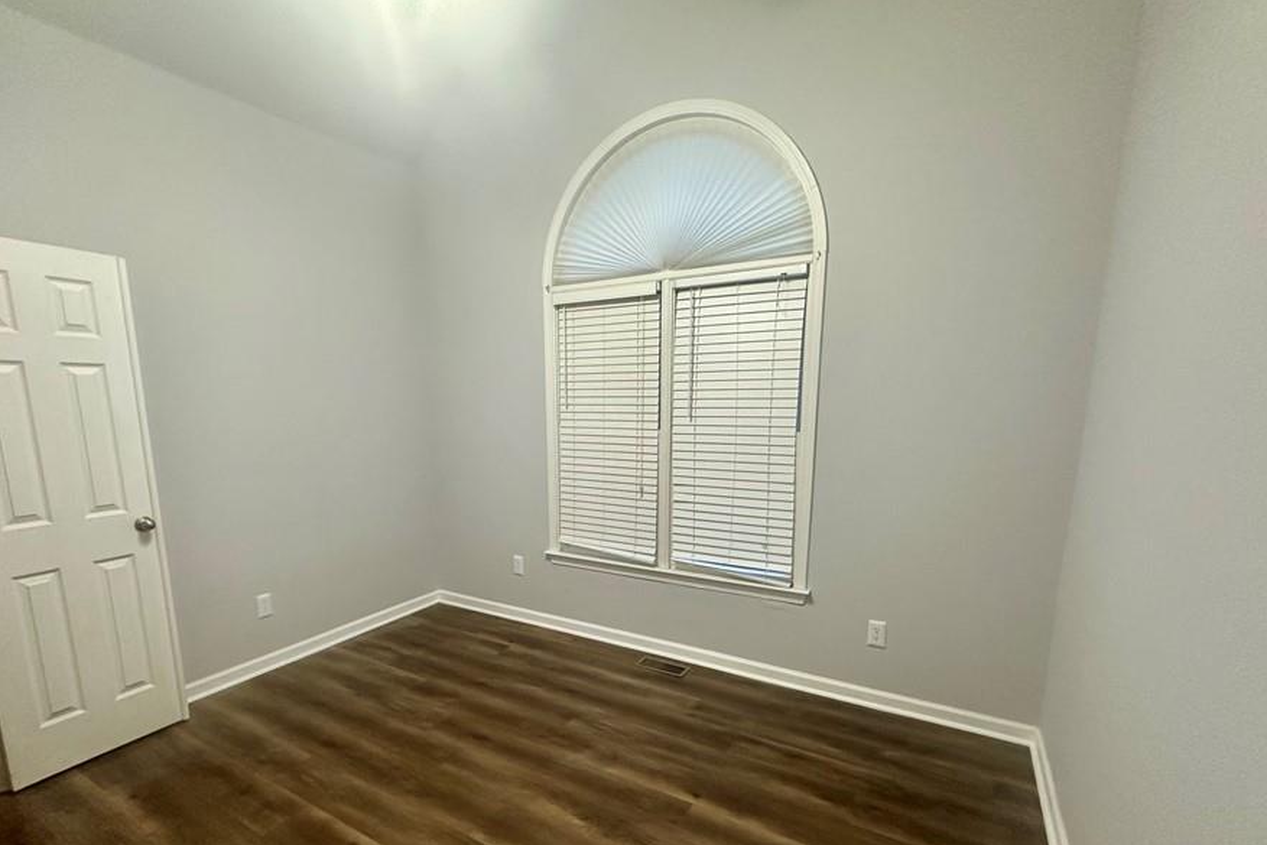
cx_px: 600
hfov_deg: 93.2
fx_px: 598
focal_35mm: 17
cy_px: 504
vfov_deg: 69.8
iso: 250
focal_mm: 2.22
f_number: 2.2
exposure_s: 1/60
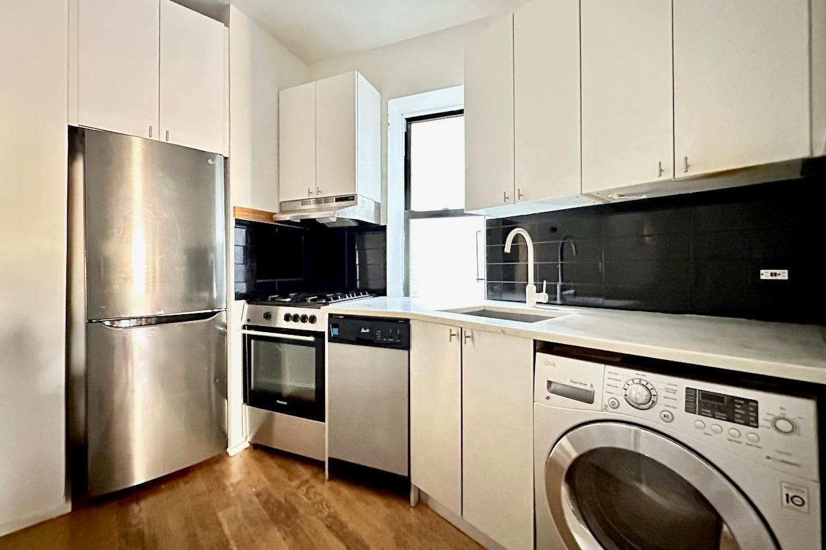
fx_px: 344
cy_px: 267
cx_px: 413
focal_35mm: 15
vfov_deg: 77.3
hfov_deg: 100.4
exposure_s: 1/17
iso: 2500
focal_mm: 2.22
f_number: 2.2
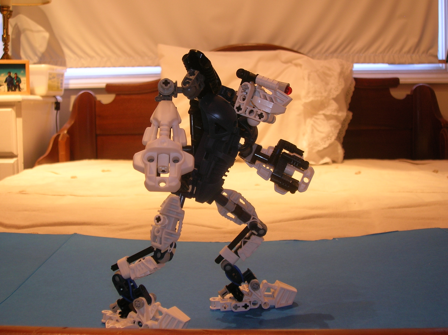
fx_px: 595
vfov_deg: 31.5
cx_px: 224
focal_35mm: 46
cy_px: 168
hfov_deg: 41.3
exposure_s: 1/4.5
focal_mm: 7.7
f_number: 3.2
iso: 50
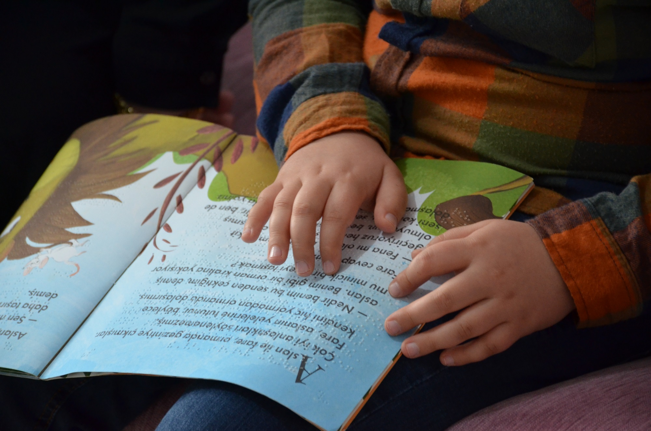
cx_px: 326
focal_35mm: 210
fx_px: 3789
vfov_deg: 6.5
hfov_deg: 9.8
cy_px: 216
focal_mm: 140
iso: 1600
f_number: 5.6
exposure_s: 1/40
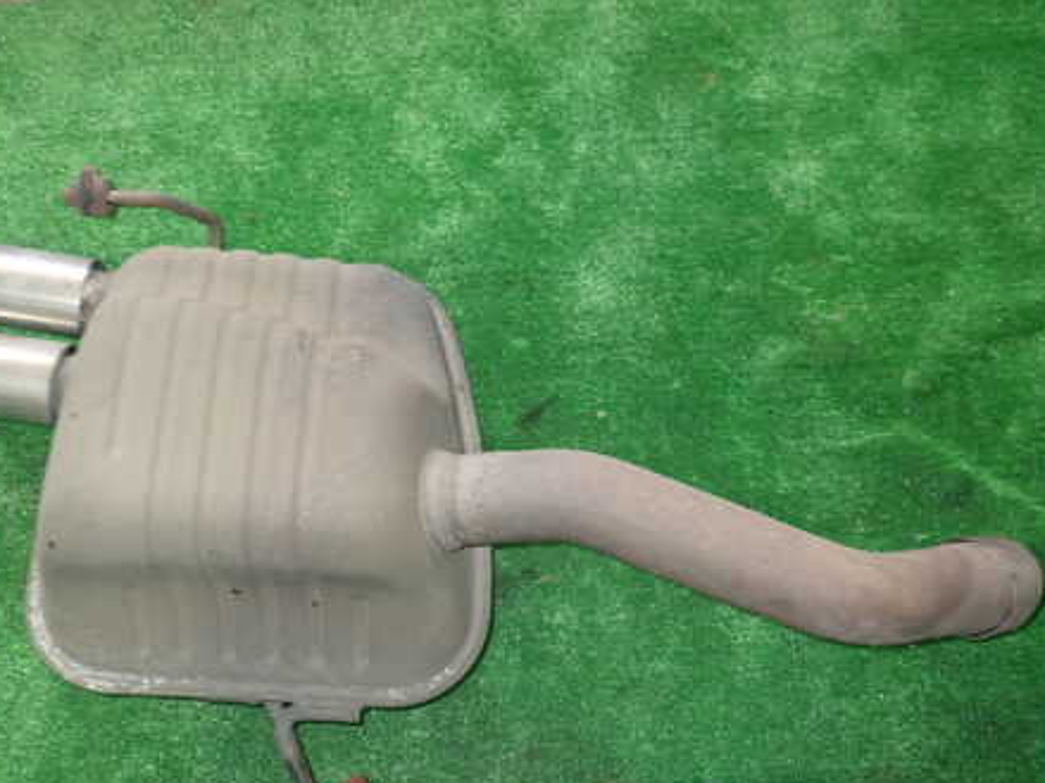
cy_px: 476
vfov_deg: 35.0
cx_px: 417
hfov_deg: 45.5
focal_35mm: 41
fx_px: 1237
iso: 250
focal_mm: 5.4
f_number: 2.3
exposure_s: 1/30
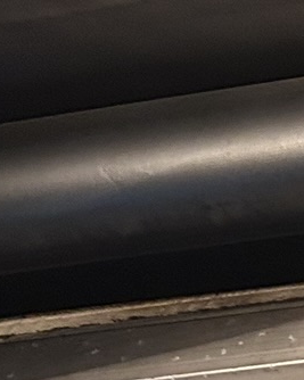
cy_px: 635
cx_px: 1070
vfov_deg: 11.9
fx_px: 1710
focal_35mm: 152
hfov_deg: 7.9
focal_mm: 5.7
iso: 250
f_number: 1.5
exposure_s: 1/50
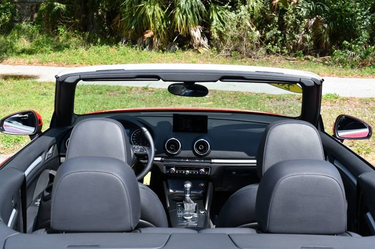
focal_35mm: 52
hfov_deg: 38.2
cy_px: 124
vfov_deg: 26.0
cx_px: 188
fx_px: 541
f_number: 8
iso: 160
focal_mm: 35
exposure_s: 1/250
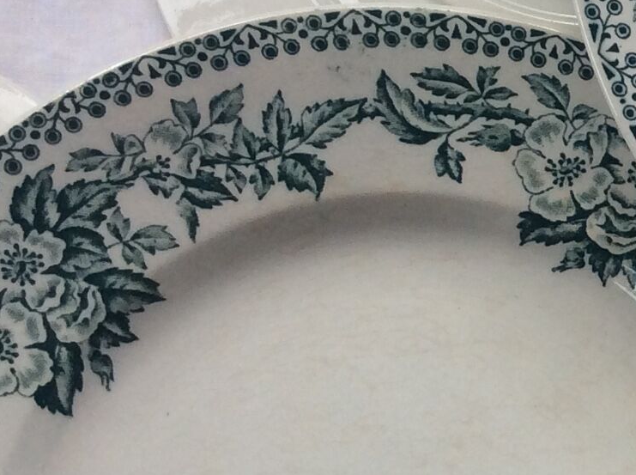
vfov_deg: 13.1
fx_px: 2054
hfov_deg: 16.0
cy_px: 375
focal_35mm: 112
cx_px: 986
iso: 32
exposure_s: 1/252
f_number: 2.4
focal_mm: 3.3
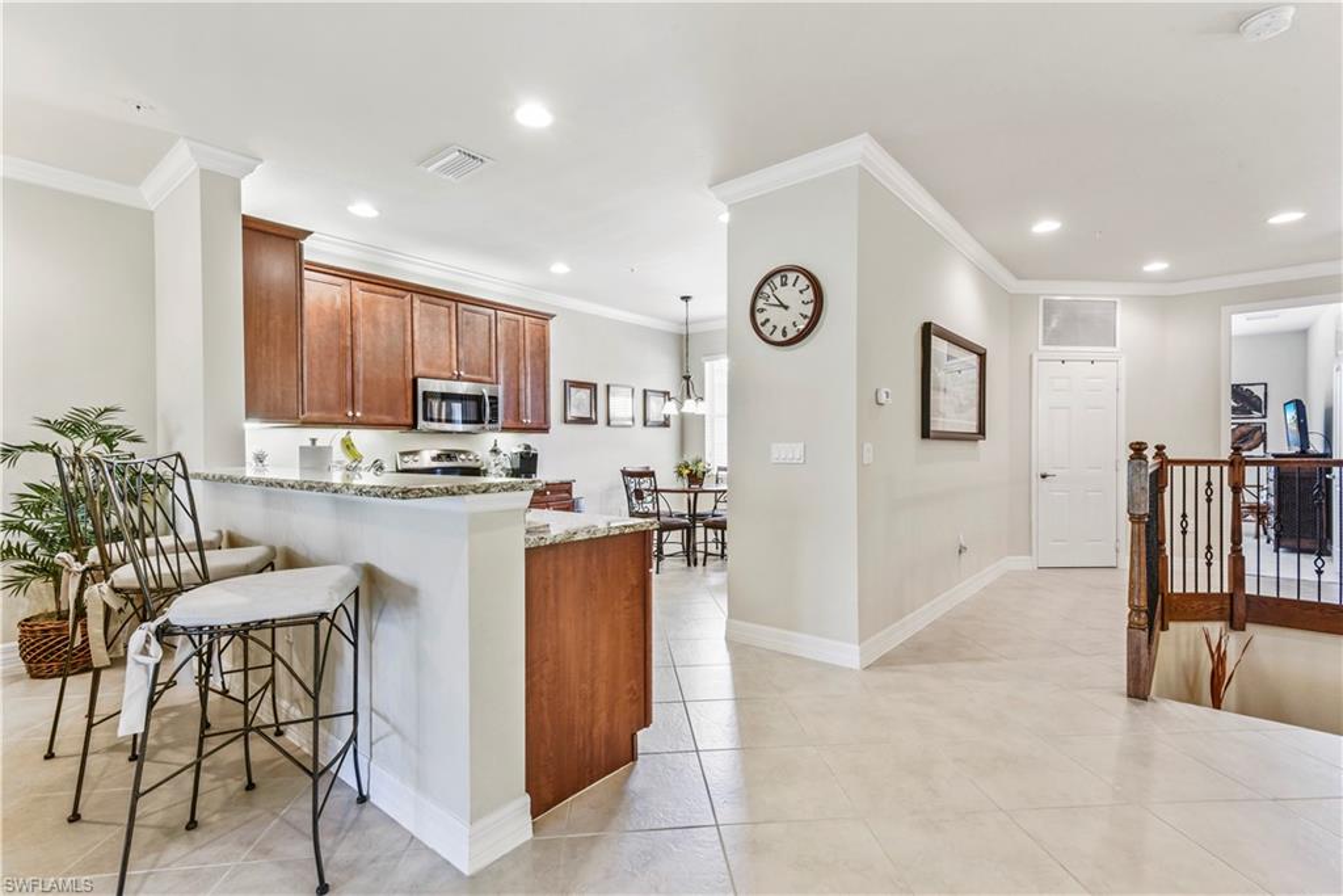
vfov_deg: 73.8
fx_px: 597
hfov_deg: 96.7
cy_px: 448
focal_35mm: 16
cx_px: 672
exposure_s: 1/20
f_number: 11
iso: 400
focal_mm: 16
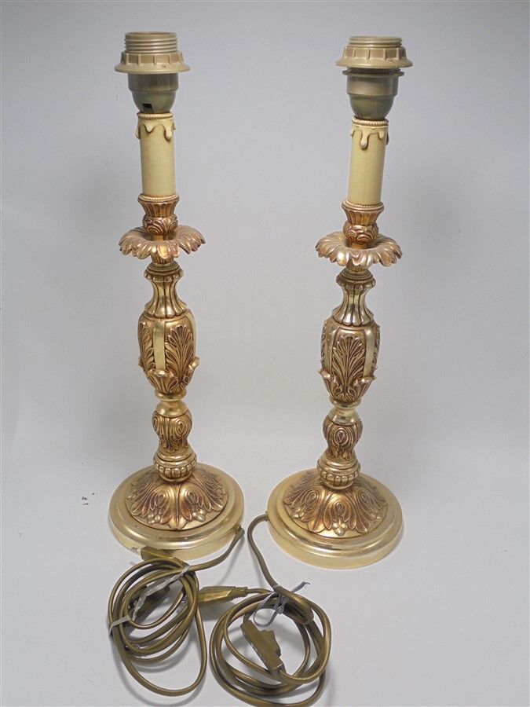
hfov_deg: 41.8
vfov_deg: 54.0
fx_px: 694
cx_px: 265
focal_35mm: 34
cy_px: 354
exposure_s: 1/60
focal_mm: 6.1
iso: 100
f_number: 4
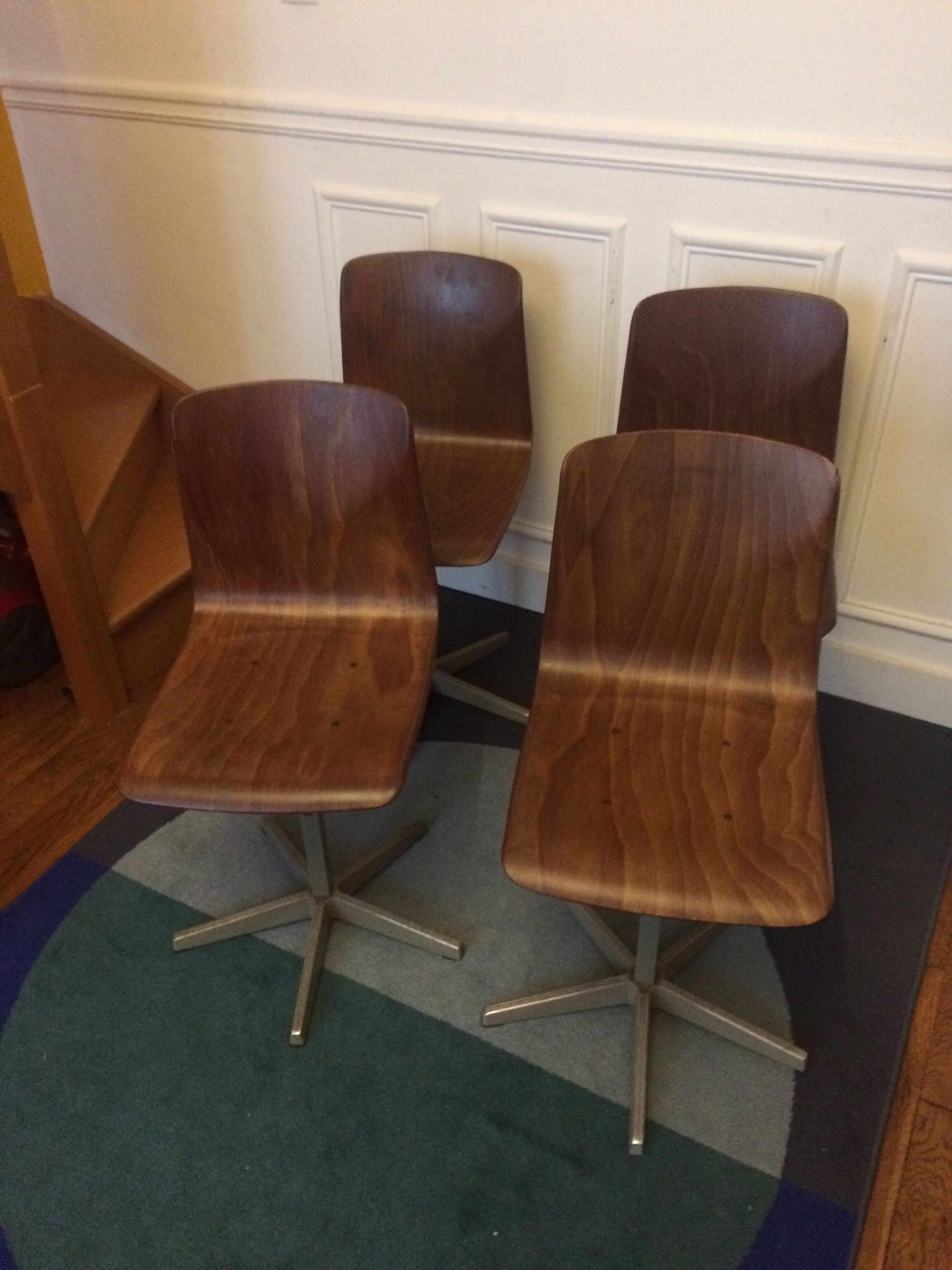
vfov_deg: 61.7
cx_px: 476
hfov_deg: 48.2
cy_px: 635
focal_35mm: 29
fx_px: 1063
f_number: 2.2
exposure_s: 1/17
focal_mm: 4.15
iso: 400
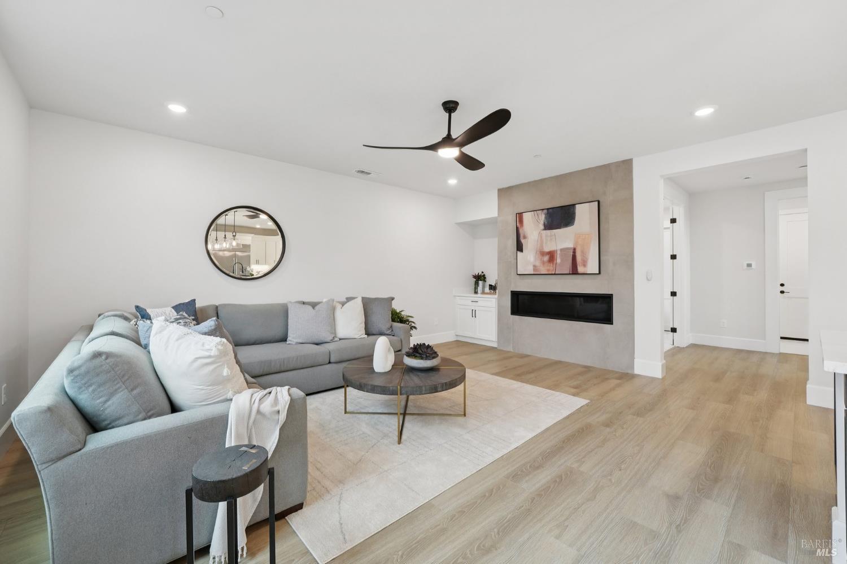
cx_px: 424
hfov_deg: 104.3
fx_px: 329
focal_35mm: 14
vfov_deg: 81.2
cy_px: 282
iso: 640
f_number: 8
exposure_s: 1/50
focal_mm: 14
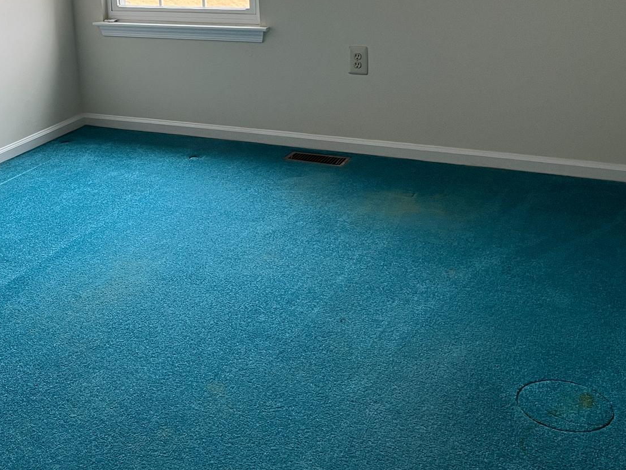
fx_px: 868
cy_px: 76
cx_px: 186
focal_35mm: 48
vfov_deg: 29.4
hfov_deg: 39.0
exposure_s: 1/60
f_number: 1.6
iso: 125
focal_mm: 5.1
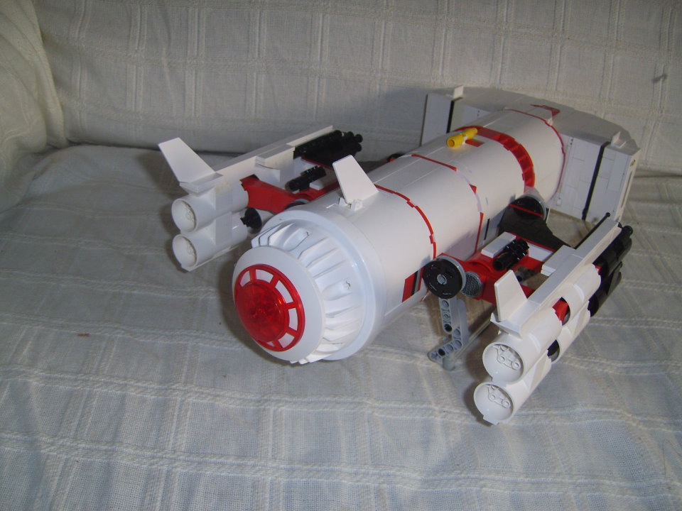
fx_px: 749
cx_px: 341
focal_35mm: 38
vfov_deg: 37.7
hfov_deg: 49.0
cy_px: 256
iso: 100
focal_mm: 7.8
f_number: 2.8
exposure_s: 1/30
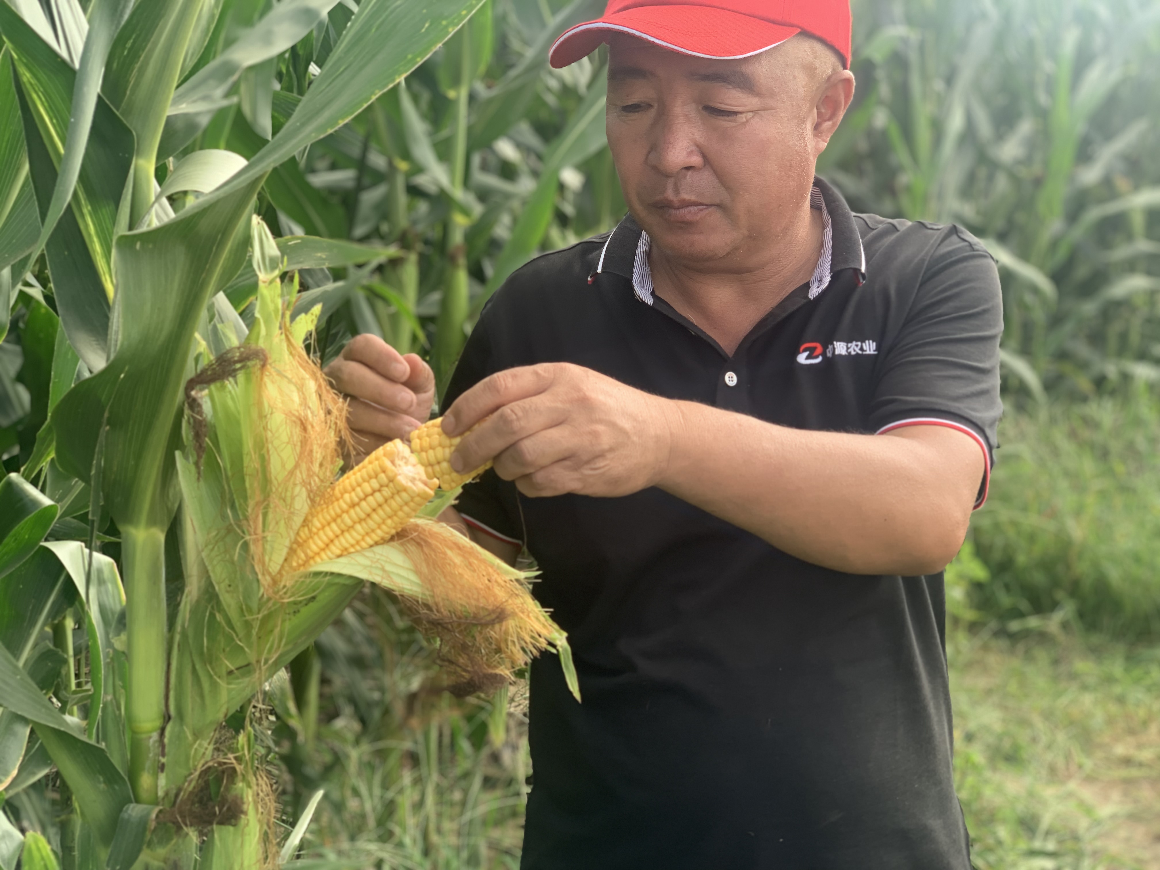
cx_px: 580
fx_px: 1743
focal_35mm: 52
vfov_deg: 28.0
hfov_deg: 36.8
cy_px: 435
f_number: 2.4
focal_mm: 6
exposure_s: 1/122
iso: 20
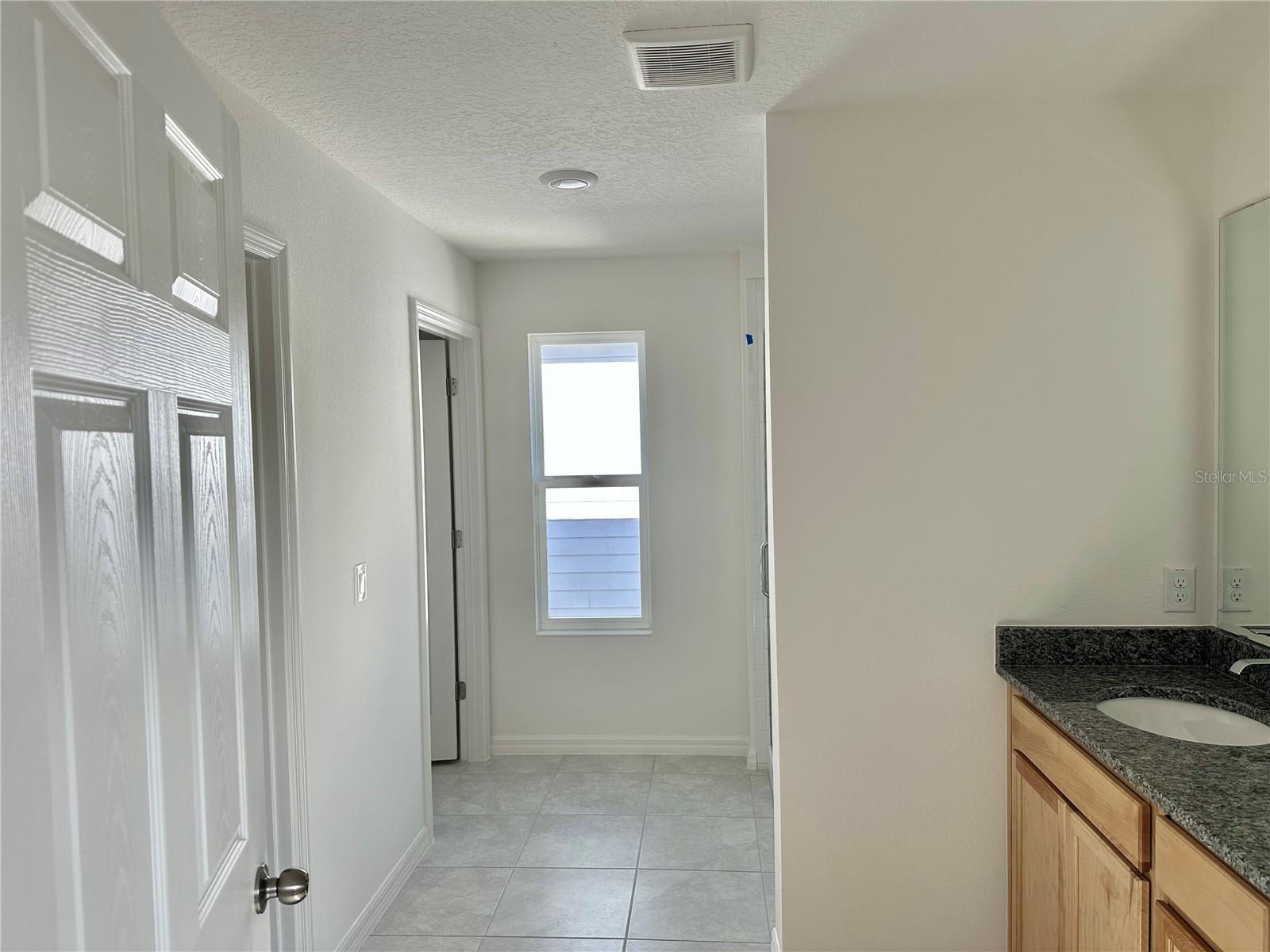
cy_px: 476
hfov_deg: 71.6
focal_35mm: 24
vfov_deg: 56.8
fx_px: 881
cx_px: 635
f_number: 1.78
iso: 80
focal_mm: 6.86
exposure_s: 1/404
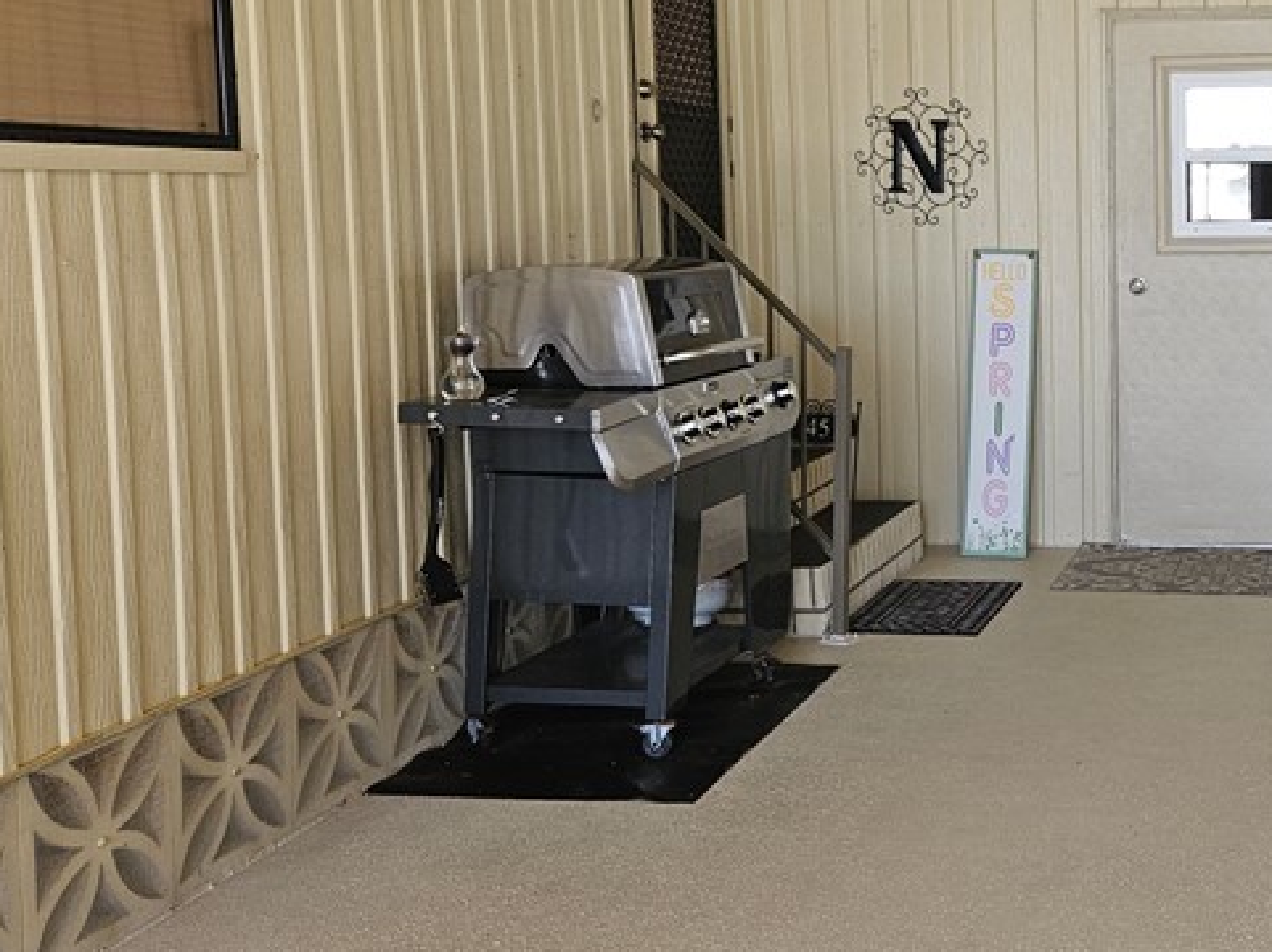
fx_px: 1799
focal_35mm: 49
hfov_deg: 36.2
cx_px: 1177
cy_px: 338
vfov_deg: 29.5
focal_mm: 5.4
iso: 100
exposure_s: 1/207
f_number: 1.8
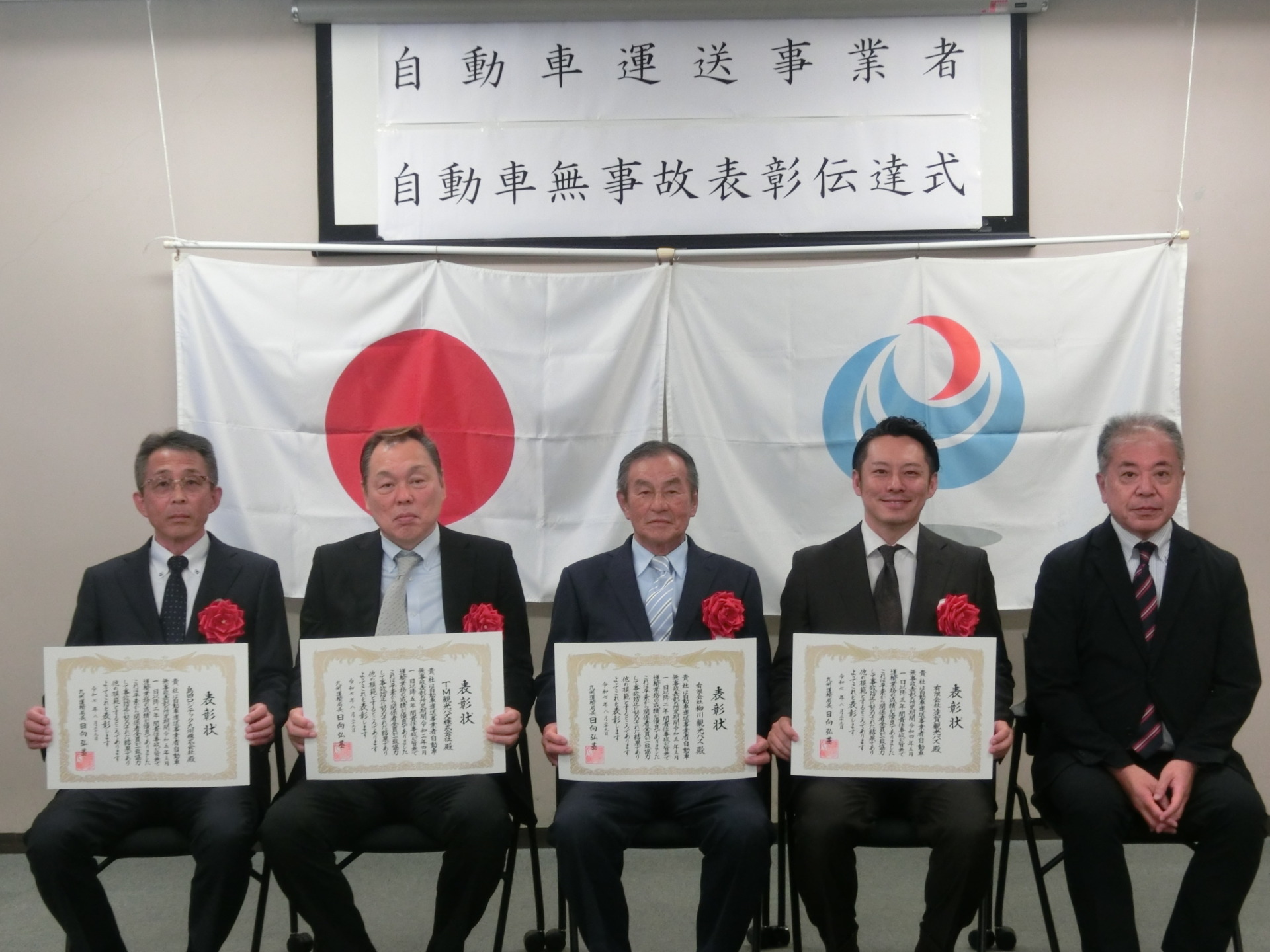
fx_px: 1834
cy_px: 476
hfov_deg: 38.2
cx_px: 635
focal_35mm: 50
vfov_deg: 29.1
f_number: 4.3
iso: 400
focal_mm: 9.16
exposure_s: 1/60
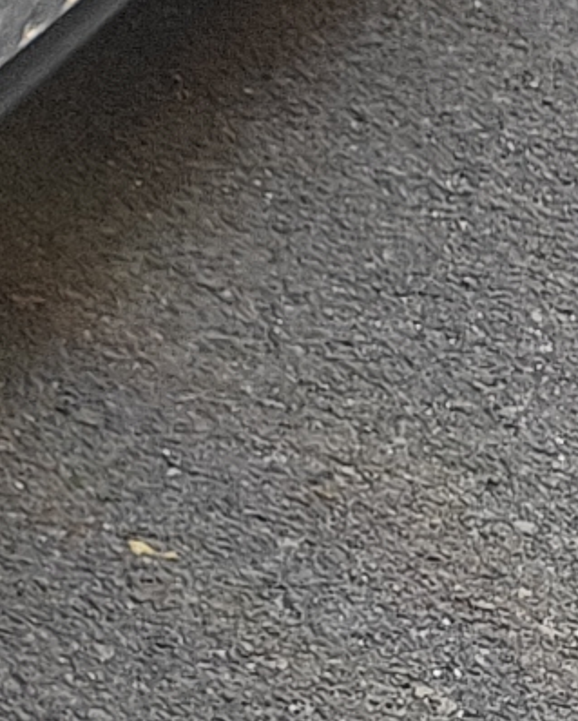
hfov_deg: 5.2
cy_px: -572
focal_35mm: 241
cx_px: -2250
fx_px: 5147
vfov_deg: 7.8
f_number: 1.8
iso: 50
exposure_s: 1/547
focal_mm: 5.59
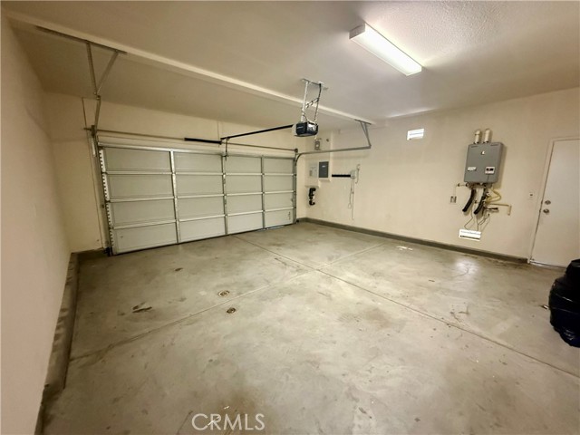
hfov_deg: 102.1
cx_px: 290
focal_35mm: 14
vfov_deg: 85.7
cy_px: 218
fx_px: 235
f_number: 2.2
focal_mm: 2.22
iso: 1000
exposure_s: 1/40
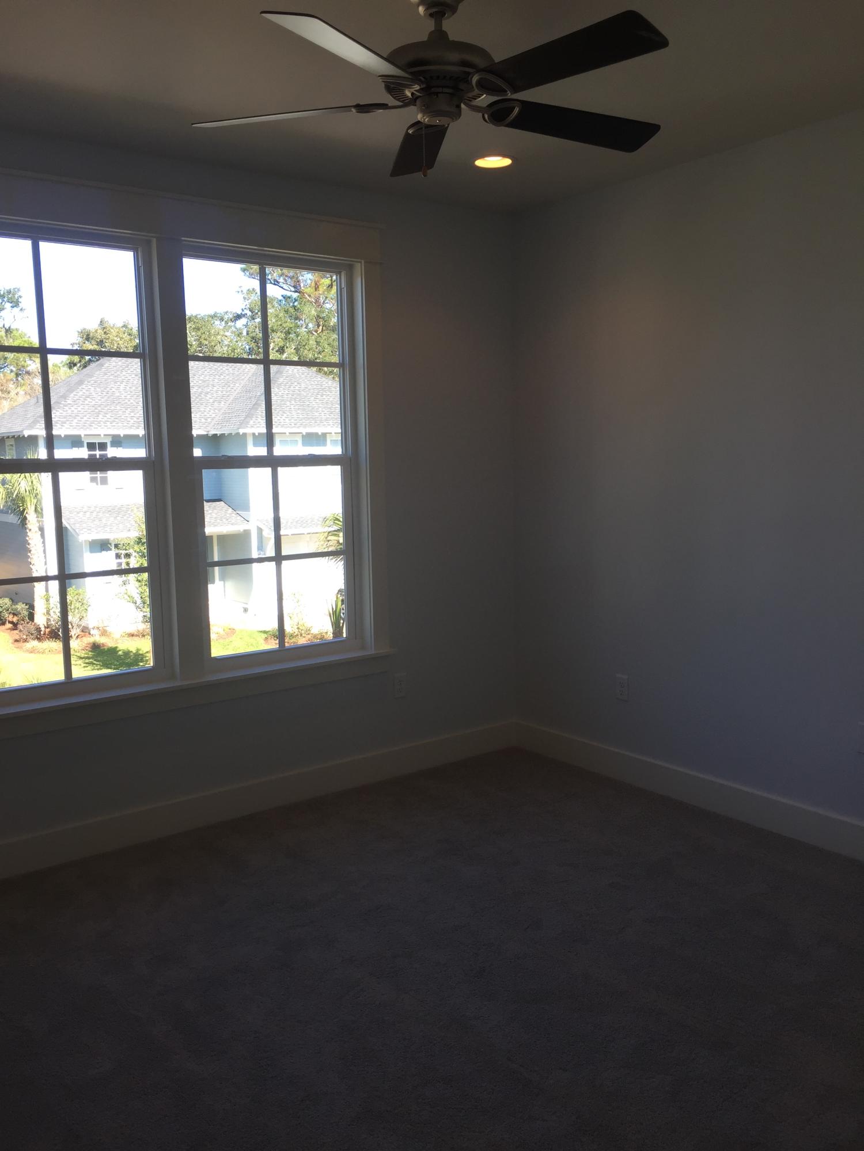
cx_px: 432
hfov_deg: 48.2
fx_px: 965
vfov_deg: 61.7
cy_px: 576
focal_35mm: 29
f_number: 2.2
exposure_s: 1/218
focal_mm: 4.15
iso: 32
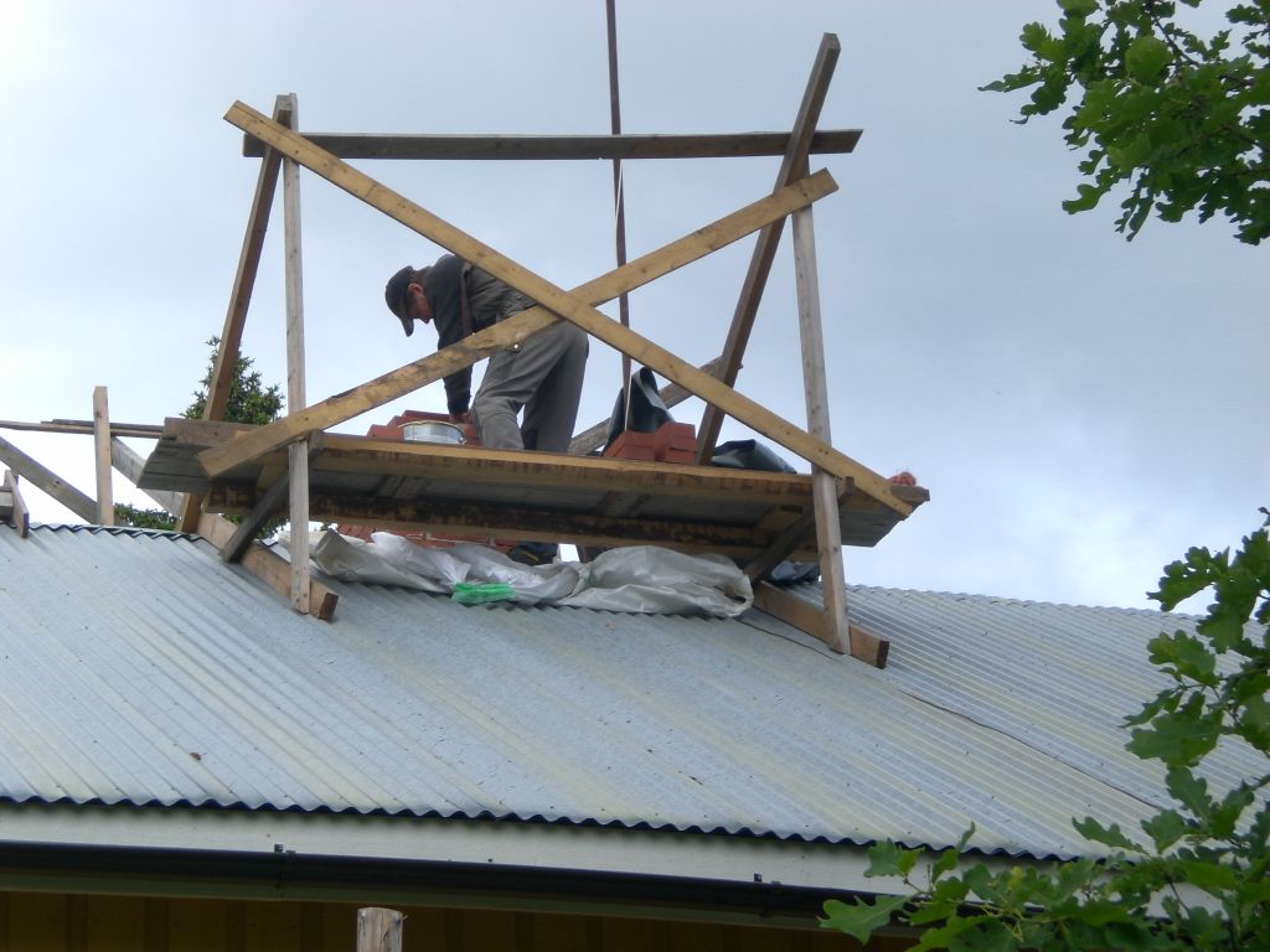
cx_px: 635
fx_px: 4182
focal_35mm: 114
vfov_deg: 13.0
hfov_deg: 17.3
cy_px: 476
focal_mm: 18.9
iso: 50
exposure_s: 1/125
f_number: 5.9
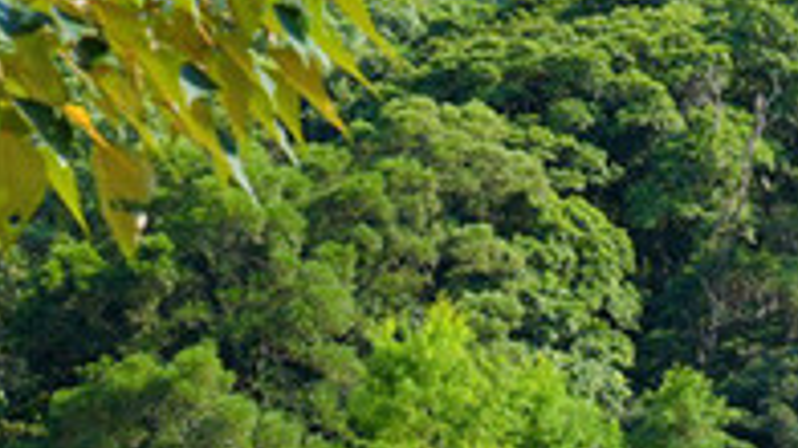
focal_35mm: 200
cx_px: 998
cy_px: 867
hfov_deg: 10.6
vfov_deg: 5.9
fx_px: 4230
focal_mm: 44
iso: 320
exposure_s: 1/250
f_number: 8
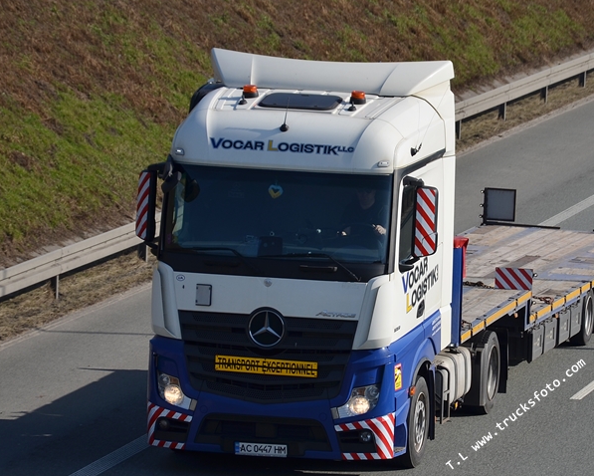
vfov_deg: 7.8
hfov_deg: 9.8
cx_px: 381
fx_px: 3475
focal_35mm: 198
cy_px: 253
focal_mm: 105
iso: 100
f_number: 5.6
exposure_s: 1/800
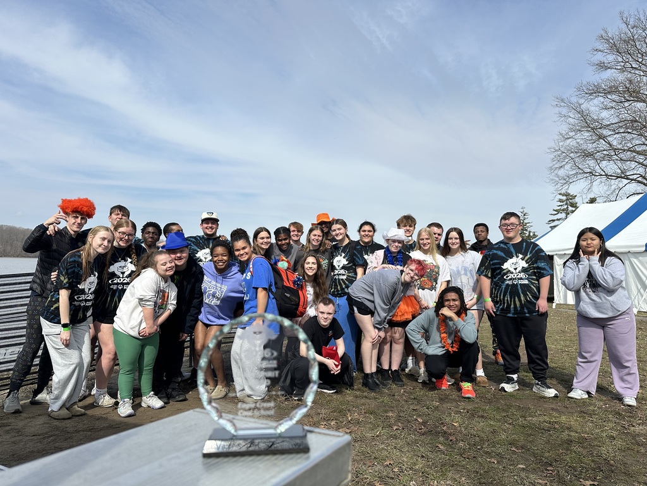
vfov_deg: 56.8
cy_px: 243
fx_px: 449
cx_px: 324
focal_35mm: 24
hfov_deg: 71.6
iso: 80
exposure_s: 1/5848
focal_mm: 6.86
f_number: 1.78
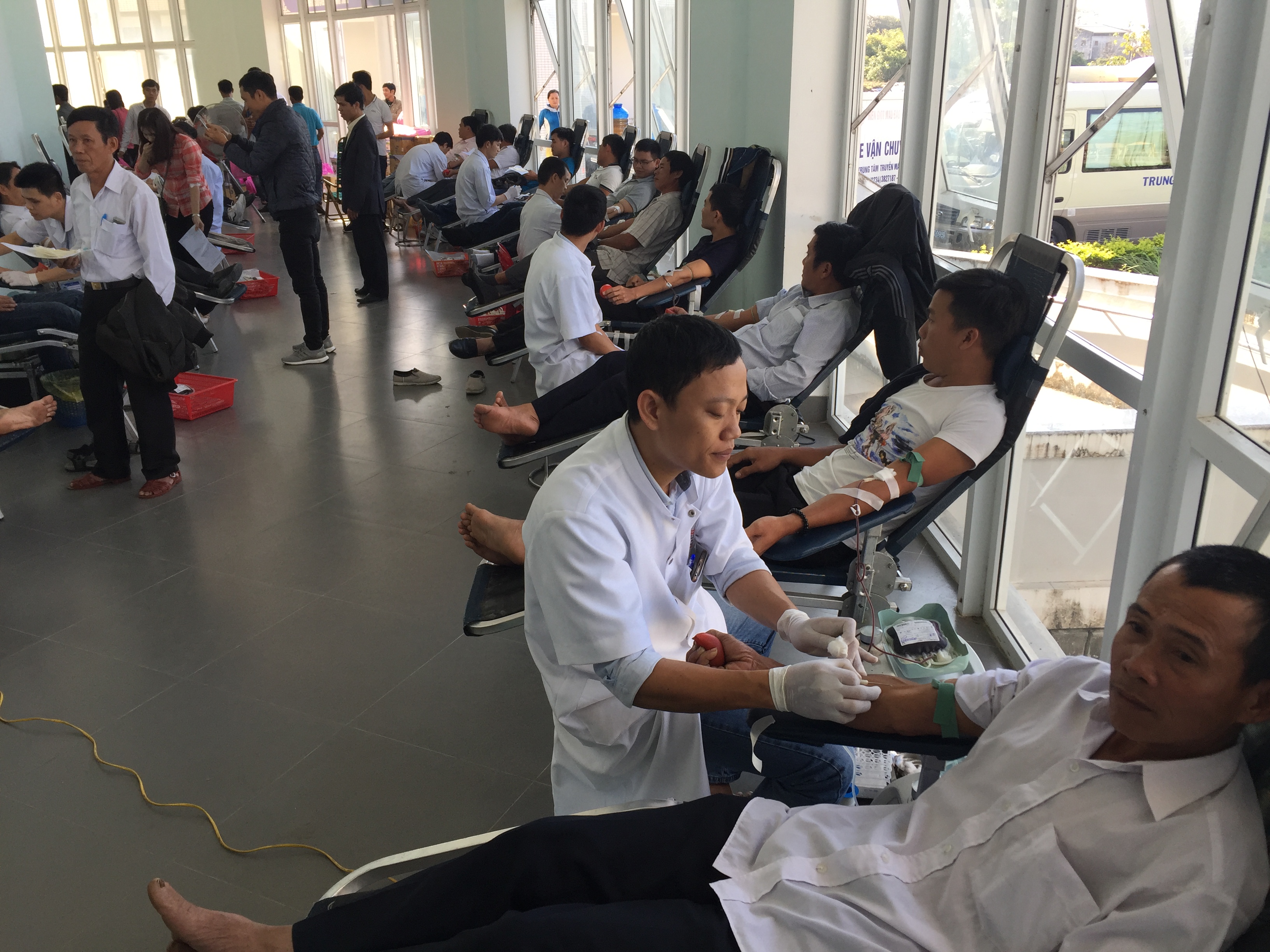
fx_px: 1064
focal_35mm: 29
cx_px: 635
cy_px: 476
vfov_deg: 48.2
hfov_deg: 61.7
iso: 32
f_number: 2.2
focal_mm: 4.15
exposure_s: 1/164
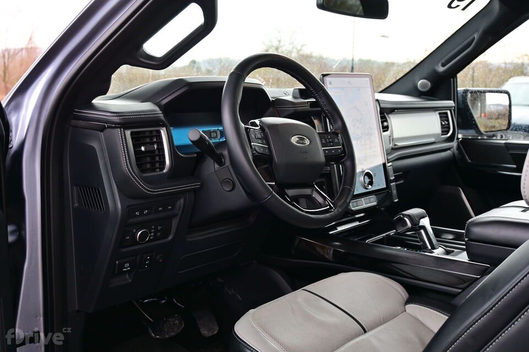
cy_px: 176
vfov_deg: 34.2
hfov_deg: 49.6
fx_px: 573
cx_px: 264
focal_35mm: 39
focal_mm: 26
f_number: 4.5
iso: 220
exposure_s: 1/40
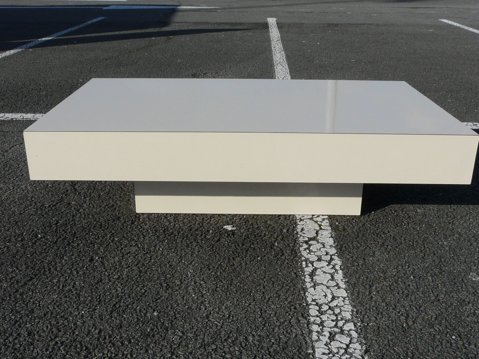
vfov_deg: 38.7
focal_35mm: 37
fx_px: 512
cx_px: 240
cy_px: 180
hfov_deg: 50.1
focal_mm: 4.6
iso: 100
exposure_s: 1/800
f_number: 5
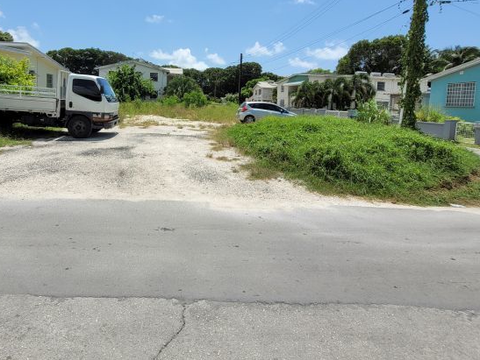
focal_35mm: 19
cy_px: 120
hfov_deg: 83.3
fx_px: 264
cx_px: 185
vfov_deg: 66.9
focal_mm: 1.74
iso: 40
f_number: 2.2
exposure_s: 1/1799
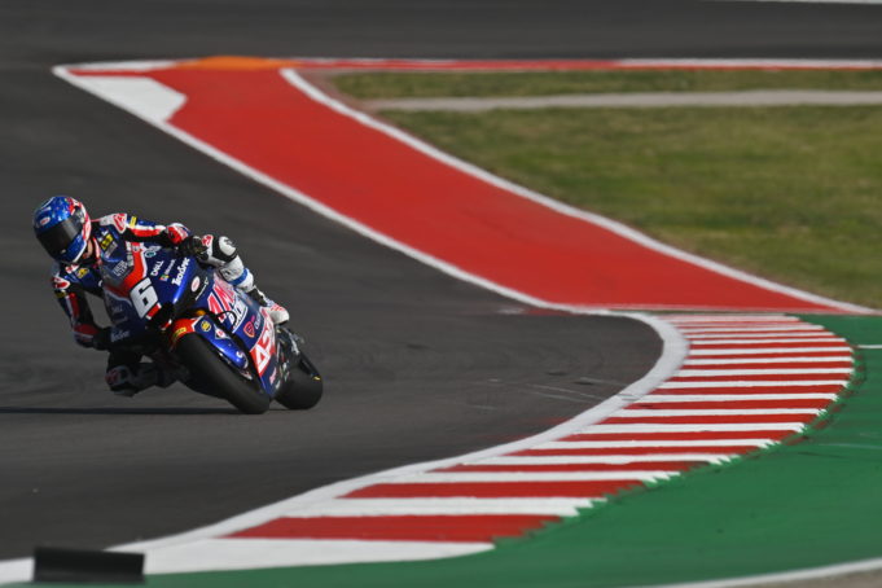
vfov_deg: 1.8
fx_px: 18374
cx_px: 441
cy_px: 294
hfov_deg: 2.7
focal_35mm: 750
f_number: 8
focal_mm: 500
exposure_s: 1/2000
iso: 200
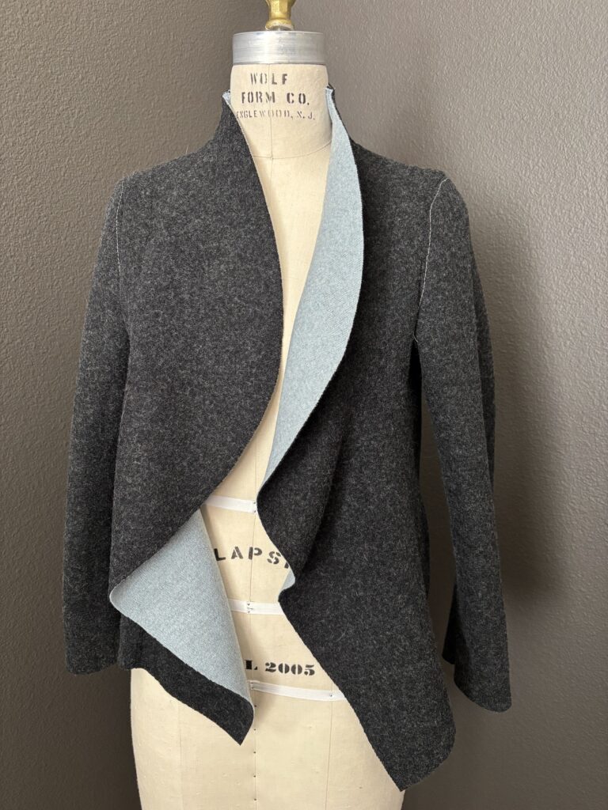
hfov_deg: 53.1
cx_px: 304
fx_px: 609
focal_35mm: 26
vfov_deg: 67.3
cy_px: 405
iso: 320
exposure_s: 1/60
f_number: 1.6
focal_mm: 5.96
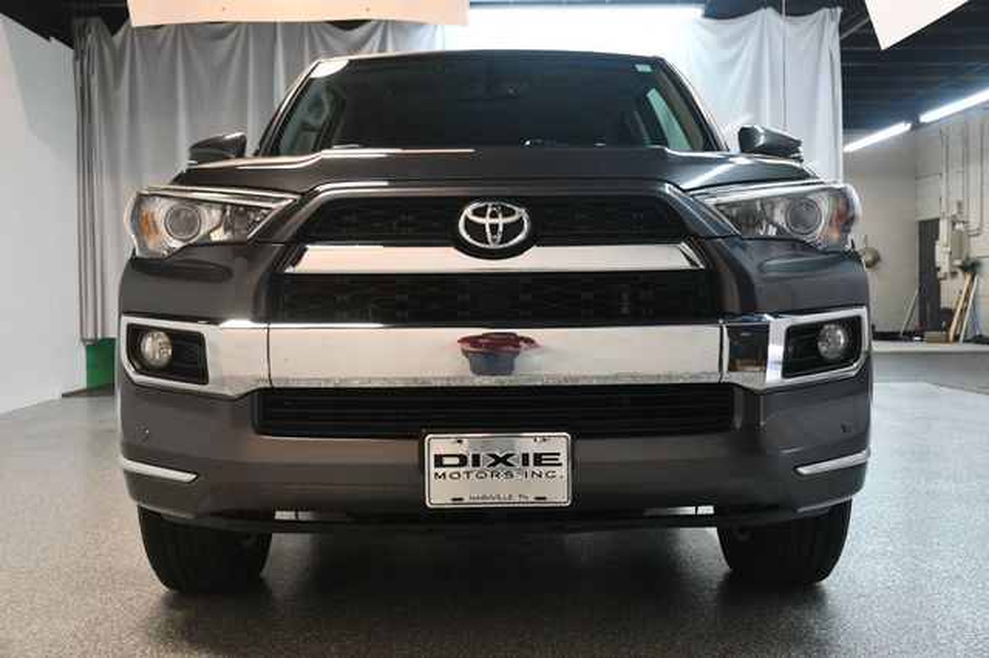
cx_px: 494
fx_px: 1098
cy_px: 329
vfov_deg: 33.4
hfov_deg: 48.5
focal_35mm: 40
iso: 2000
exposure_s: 1/125
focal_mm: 27
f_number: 4
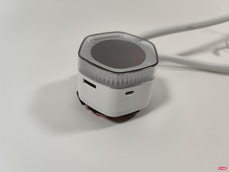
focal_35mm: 25
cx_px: 114
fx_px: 165
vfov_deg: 54.9
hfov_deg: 69.4
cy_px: 86
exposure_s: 1/100
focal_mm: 6.78
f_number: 1.85
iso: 61
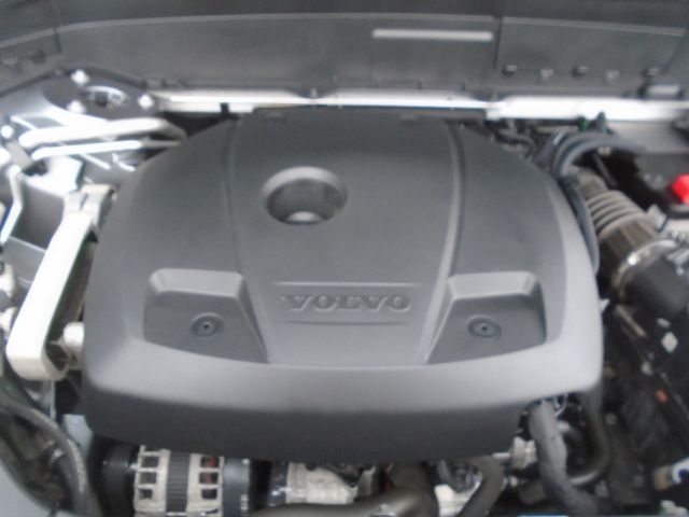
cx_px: 344
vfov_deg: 53.1
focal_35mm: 26
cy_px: 258
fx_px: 518
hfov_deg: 67.3
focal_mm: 4.6
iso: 400
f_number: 3.2
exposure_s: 1/30
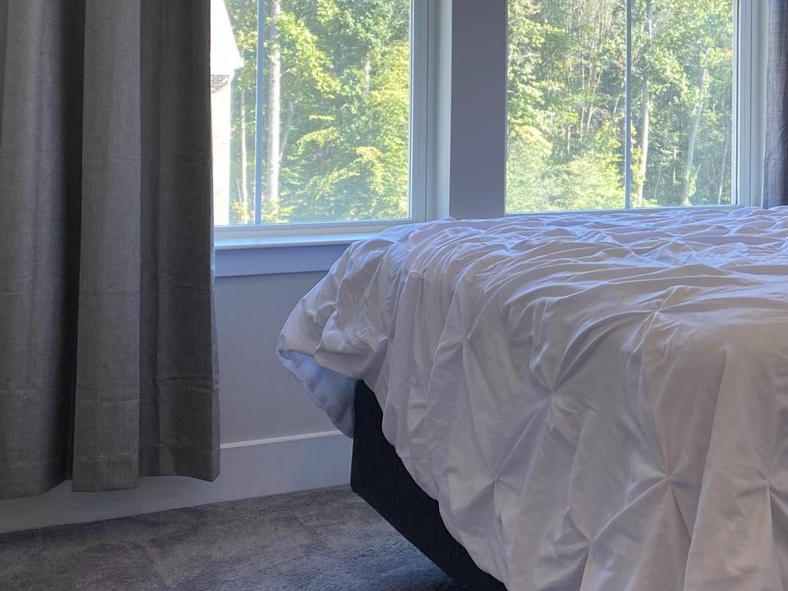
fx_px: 1275
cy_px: 91
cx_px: 773
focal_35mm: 56
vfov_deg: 25.5
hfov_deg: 31.9
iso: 40
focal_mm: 4.25
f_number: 1.8
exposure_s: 1/120
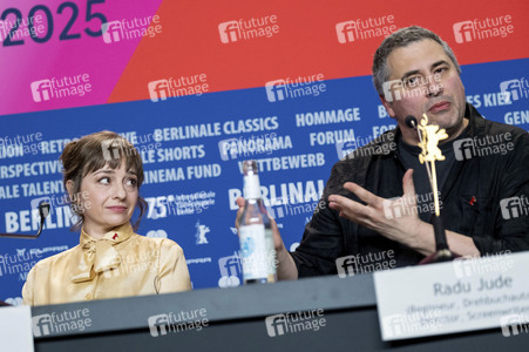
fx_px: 1292
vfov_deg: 15.5
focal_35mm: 88
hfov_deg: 23.1
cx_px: 264
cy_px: 176
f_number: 2.8
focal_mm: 58.7
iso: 2000
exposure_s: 1/280
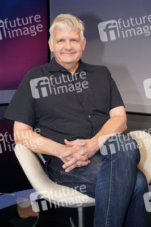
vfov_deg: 44.5
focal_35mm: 44
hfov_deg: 30.5
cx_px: 76
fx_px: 277
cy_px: 114
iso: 2000
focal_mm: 44
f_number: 5.6
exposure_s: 1/125
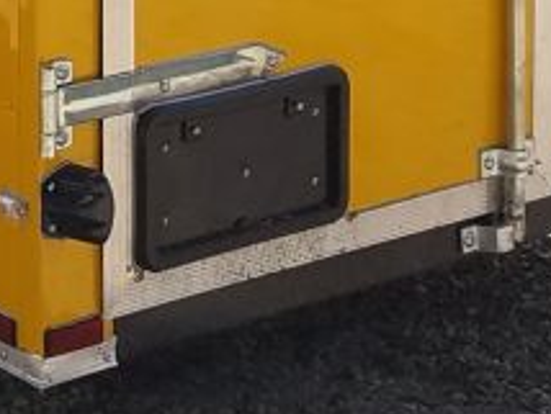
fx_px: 2709
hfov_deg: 11.4
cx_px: -82
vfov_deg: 8.2
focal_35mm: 170
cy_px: -468
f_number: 1.7
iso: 50
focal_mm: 4.2
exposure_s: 1/1836
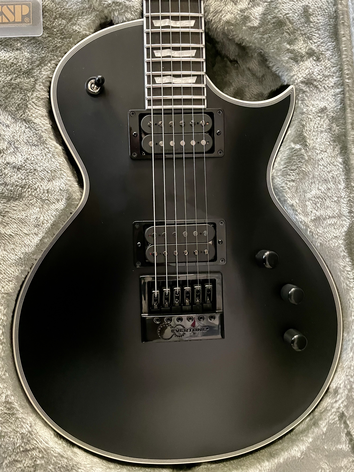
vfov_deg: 67.3
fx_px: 355
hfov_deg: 53.1
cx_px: 177
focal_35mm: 26
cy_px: 236
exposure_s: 1/25
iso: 1000
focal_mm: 4.2
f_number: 1.6
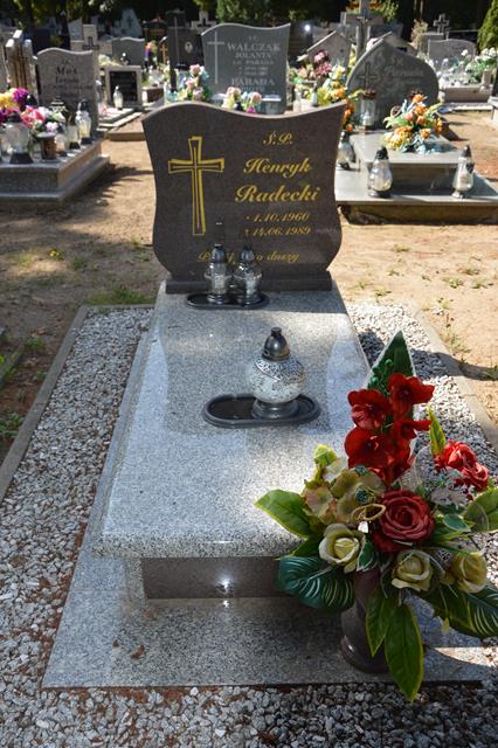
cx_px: 249
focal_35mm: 33
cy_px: 374
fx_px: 685
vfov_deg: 57.2
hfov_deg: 39.9
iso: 100
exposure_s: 1/200
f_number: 5
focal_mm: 22
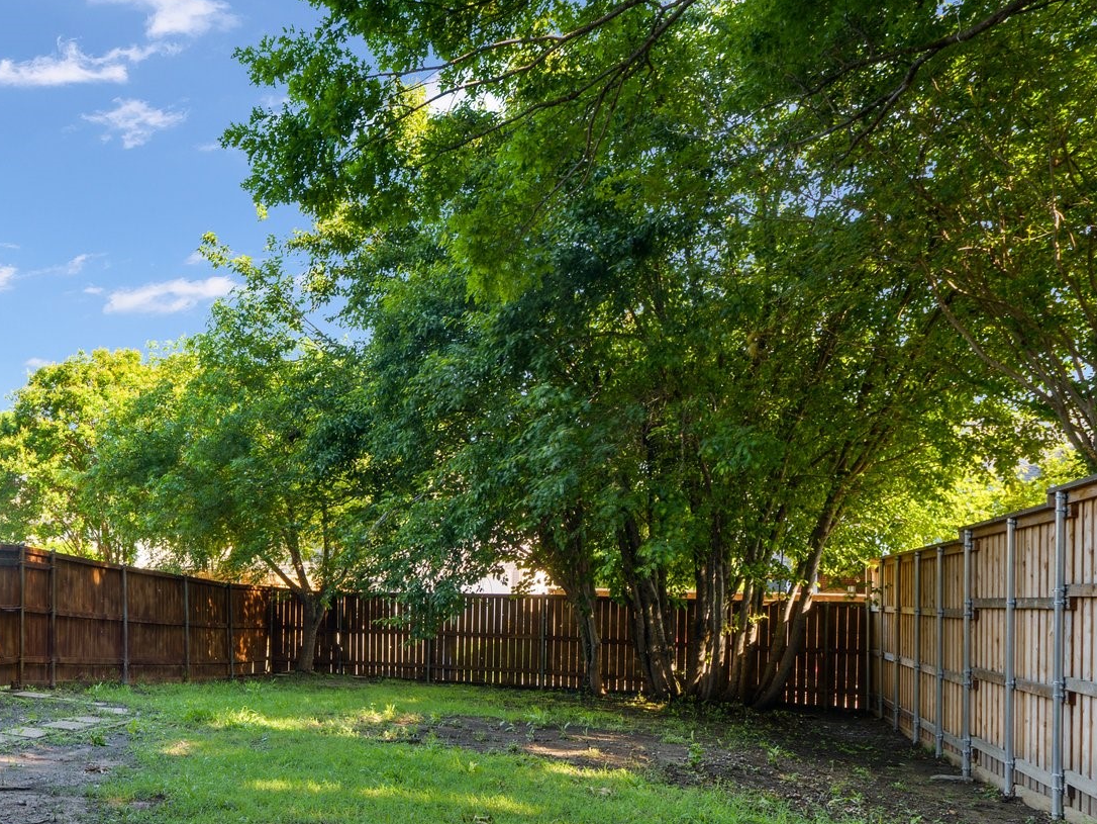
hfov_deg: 54.1
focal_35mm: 29
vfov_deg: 46.3
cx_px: 117
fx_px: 919
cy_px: 630
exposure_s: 1/20
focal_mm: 16
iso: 200
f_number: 10
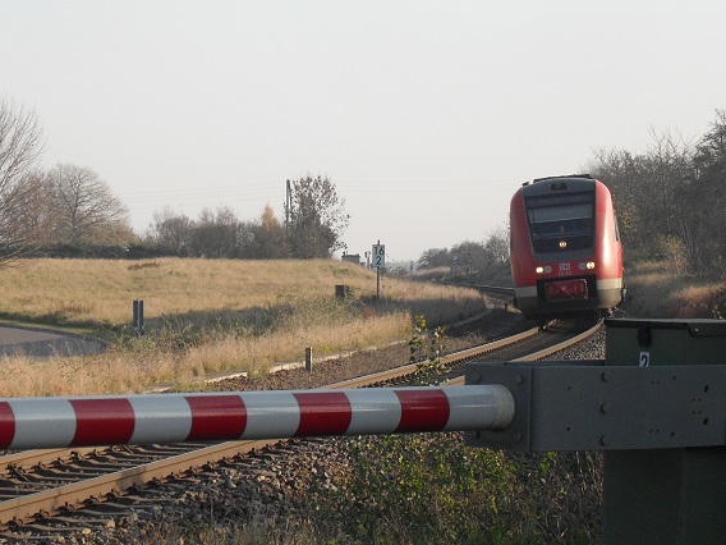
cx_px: 308
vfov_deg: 10.0
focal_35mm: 148
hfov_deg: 13.3
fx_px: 3104
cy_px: 324
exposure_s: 1/250
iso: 100
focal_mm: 18.6
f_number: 5.2
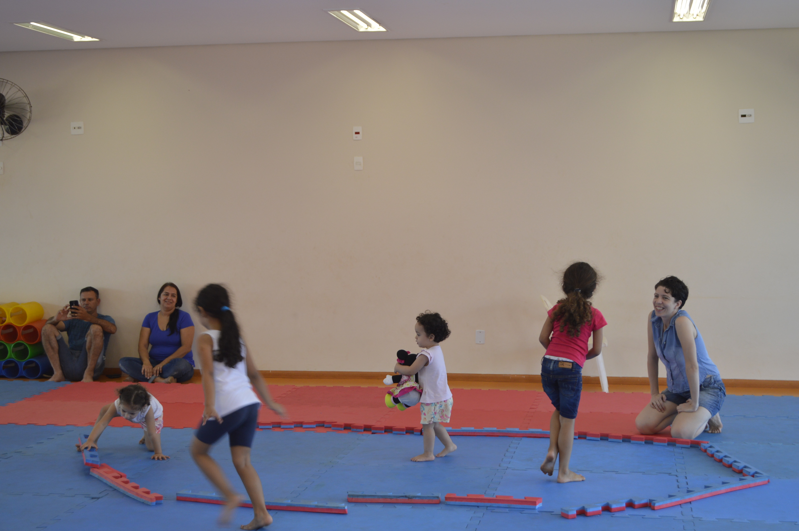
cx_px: 400
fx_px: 1197
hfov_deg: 36.9
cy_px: 266
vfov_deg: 25.0
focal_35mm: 54
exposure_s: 1/100
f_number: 5
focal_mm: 36
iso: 400
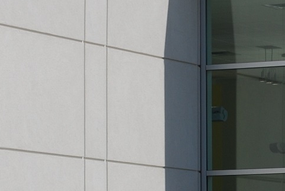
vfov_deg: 4.7
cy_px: 153
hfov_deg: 7.0
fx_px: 2314
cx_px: 280
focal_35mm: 292
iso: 100
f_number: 9
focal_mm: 44
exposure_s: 1/320
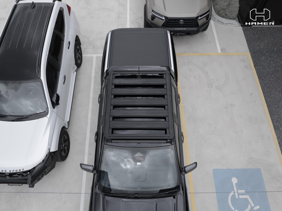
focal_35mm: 24
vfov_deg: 56.8
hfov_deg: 71.6
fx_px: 195
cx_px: 141
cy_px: 106
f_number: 2.8
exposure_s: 1/120
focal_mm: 12.29
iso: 400
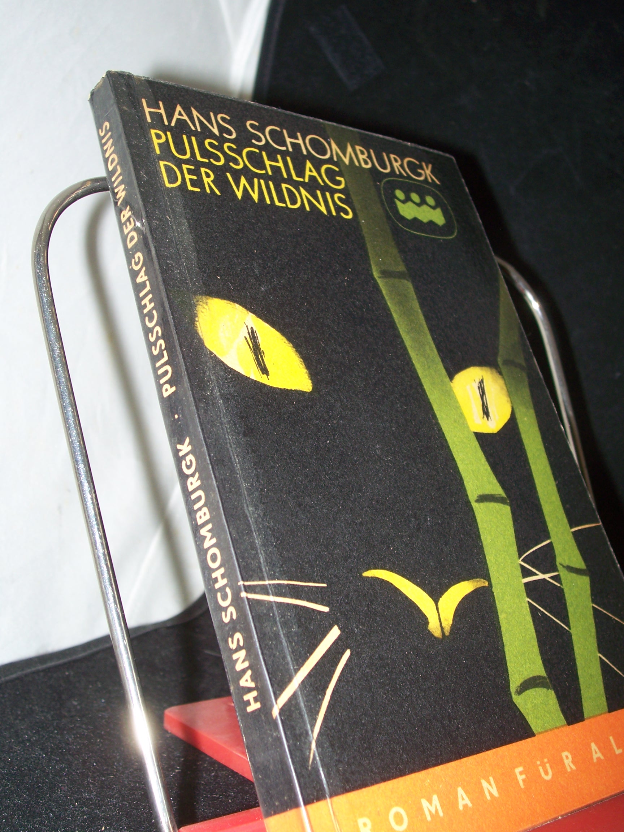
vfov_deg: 44.8
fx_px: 1009
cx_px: 312
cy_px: 416
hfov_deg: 34.3
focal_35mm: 42
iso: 80
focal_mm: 7
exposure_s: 1/60
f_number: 2.8
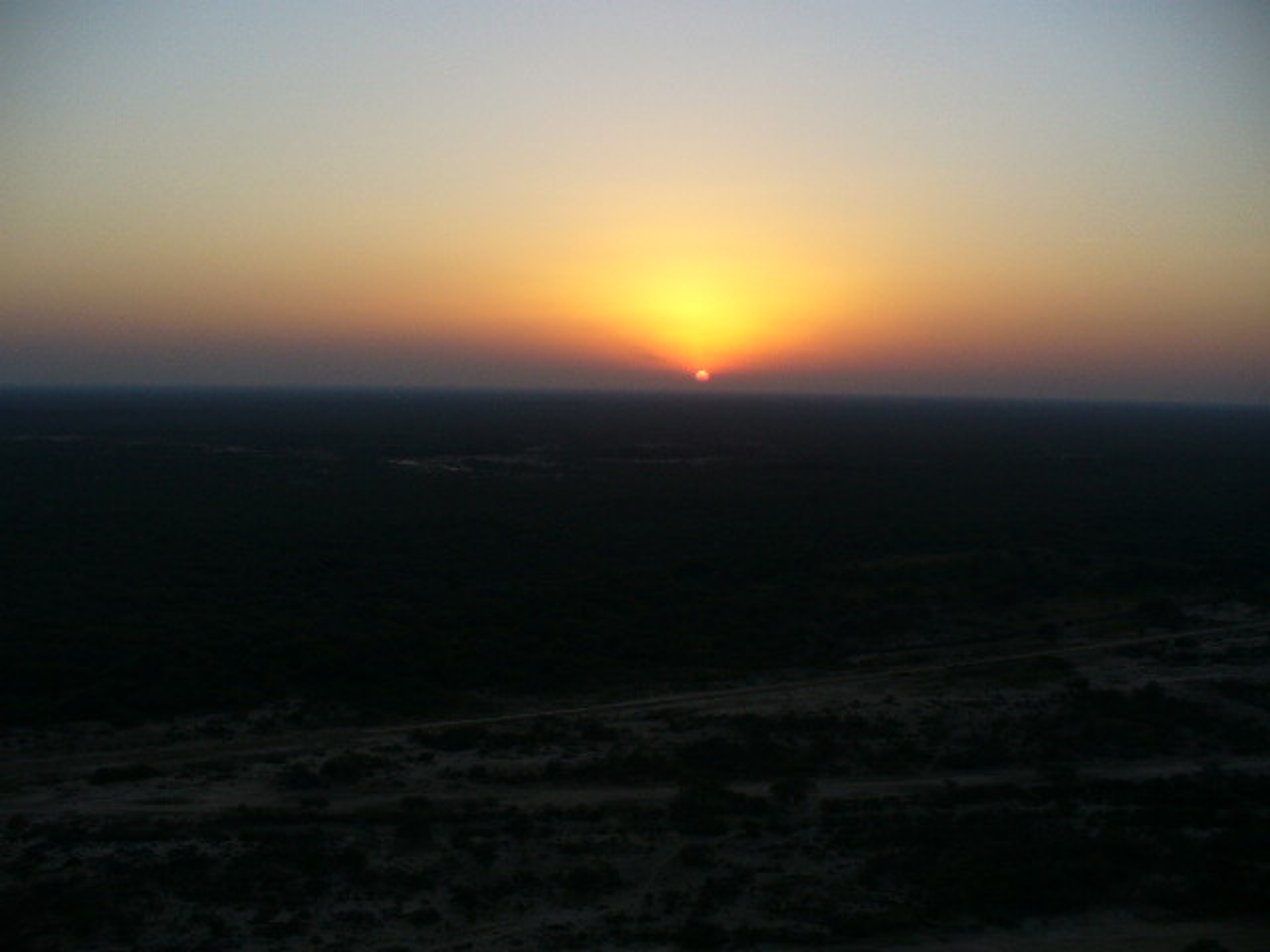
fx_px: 1357
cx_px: 635
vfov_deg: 38.7
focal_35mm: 37
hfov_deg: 50.1
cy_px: 476
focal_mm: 6.1
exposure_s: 1/250
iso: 80
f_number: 2.8
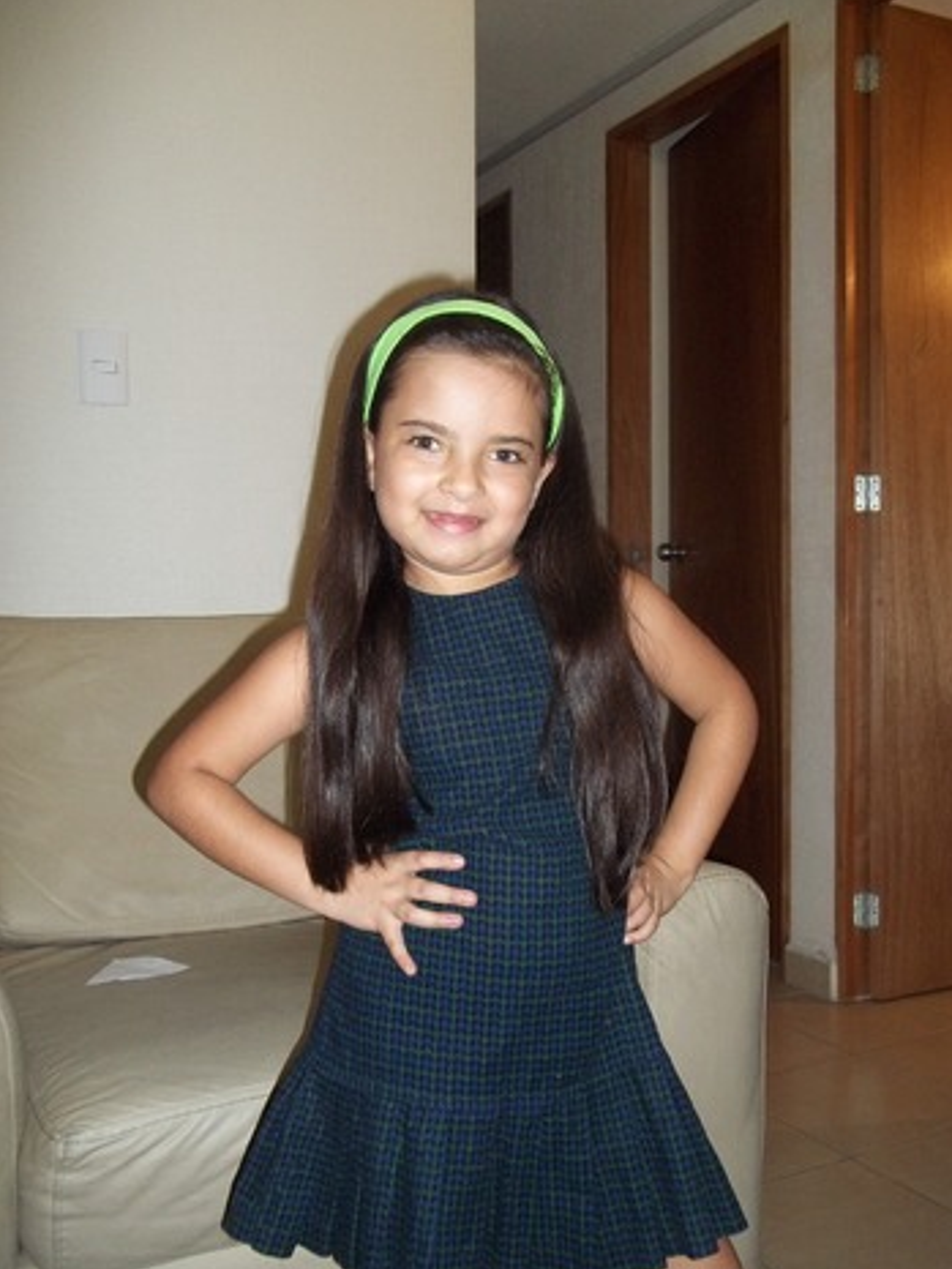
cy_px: 639
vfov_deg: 55.3
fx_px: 1210
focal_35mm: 33
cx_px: 488
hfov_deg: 43.0
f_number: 2.9
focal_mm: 5.7
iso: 160
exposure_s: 1/30
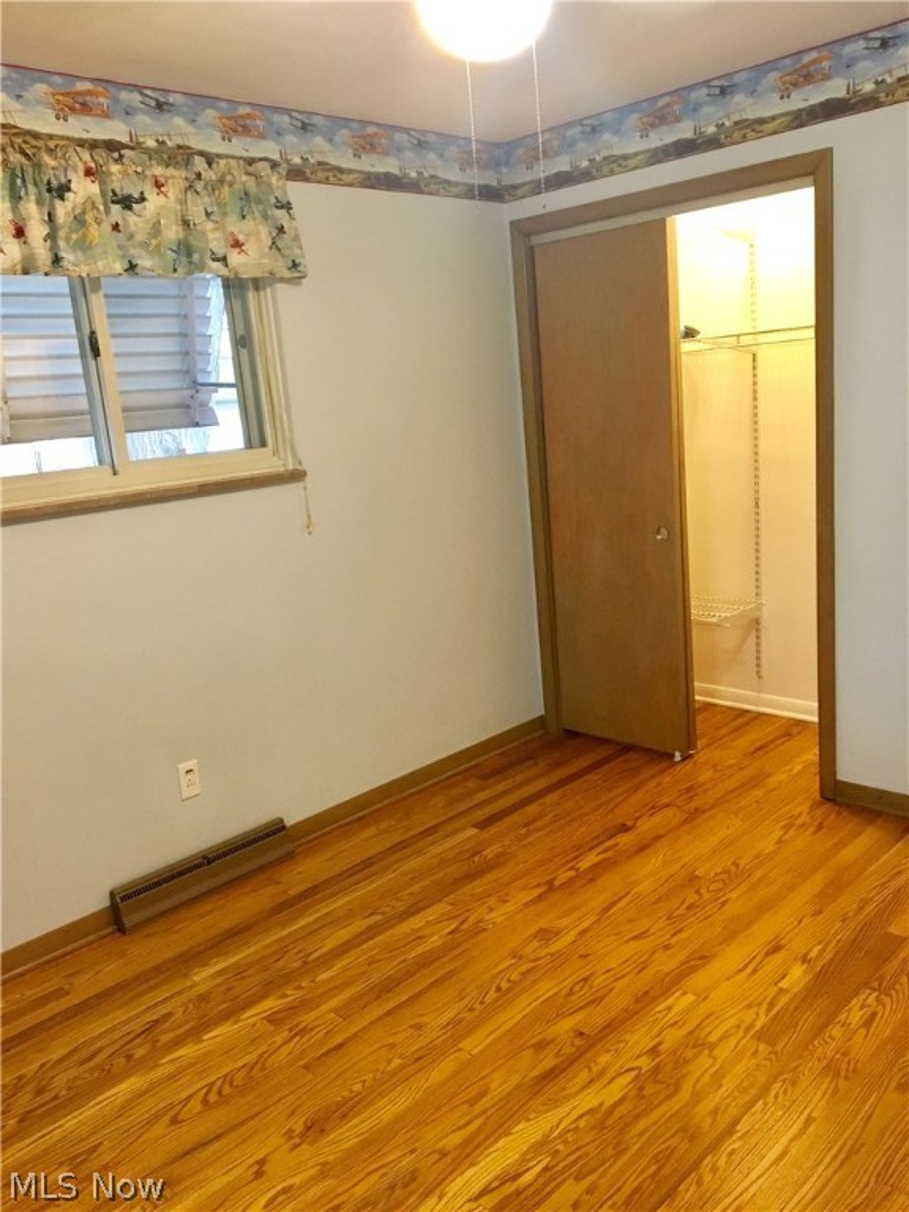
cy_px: 606
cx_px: 454
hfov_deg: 48.2
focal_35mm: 29
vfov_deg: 61.7
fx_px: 1015
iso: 200
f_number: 2.2
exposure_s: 1/20
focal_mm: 4.15
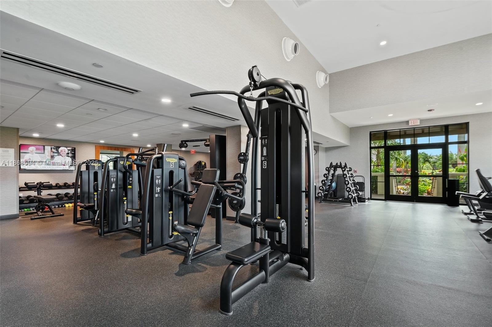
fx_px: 218
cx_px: 246
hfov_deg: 96.8
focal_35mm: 16
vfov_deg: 73.6
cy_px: 164
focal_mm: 16
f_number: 8
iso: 200
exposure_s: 1/2
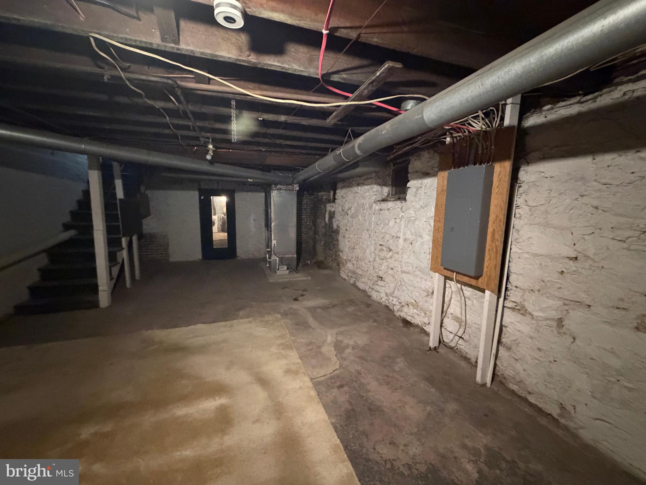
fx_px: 261
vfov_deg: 85.7
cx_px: 323
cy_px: 242
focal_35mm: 14
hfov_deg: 102.1
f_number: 2.2
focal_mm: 2.22
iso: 1600
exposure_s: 1/30
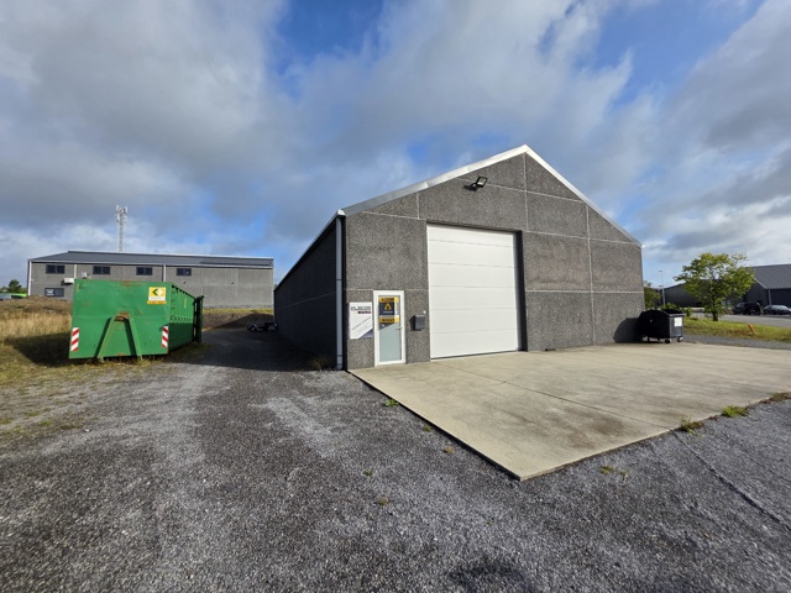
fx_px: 297
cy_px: 296
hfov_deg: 106.2
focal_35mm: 13
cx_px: 396
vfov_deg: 89.9
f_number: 1.9
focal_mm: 2.2
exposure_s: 1/2945
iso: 40
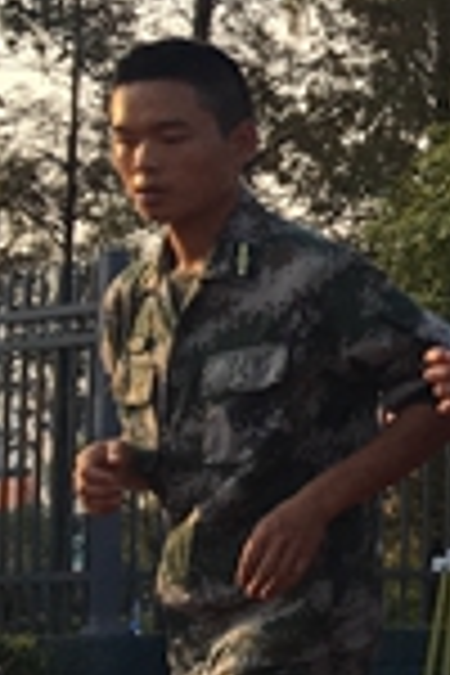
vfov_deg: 14.6
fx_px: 2644
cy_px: 335
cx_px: 1462
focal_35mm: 141
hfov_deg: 8.0
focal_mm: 4.15
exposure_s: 1/663
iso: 25
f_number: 2.2
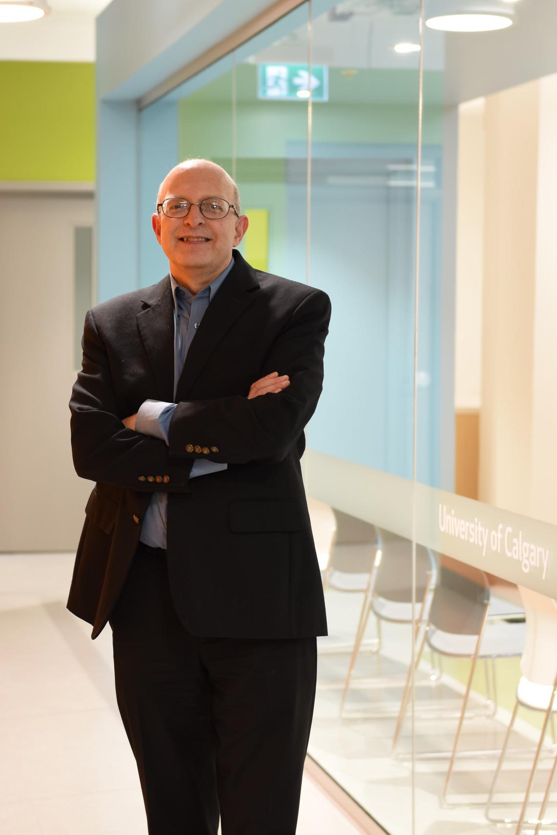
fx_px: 1300
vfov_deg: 35.6
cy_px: 418
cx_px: 278
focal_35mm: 56
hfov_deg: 24.2
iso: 400
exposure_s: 1/15
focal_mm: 56
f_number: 3.5
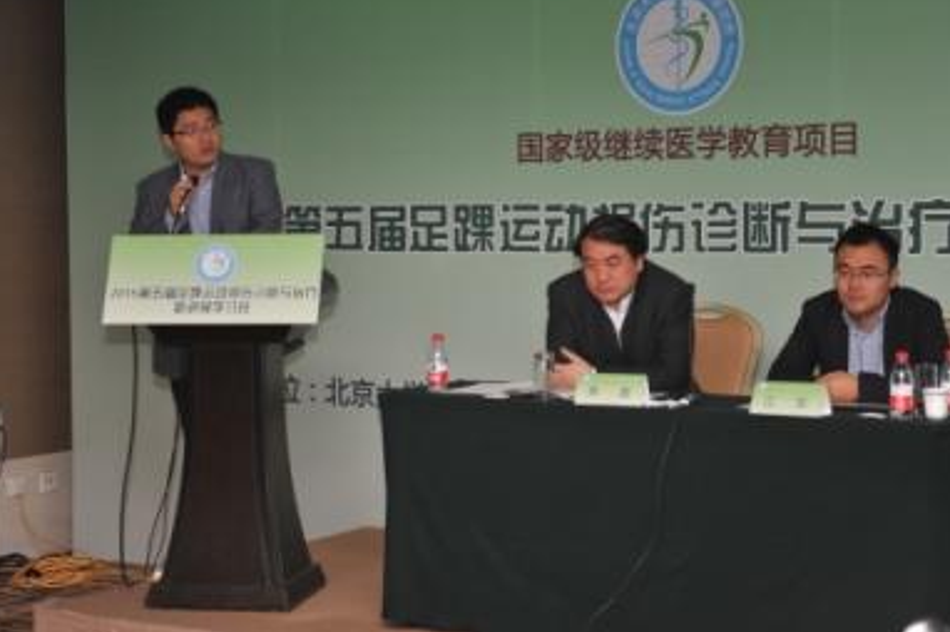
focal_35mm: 82
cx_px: 490
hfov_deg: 24.8
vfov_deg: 16.6
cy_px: 266
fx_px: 2162
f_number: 2.8
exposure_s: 1/125
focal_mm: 70
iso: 200
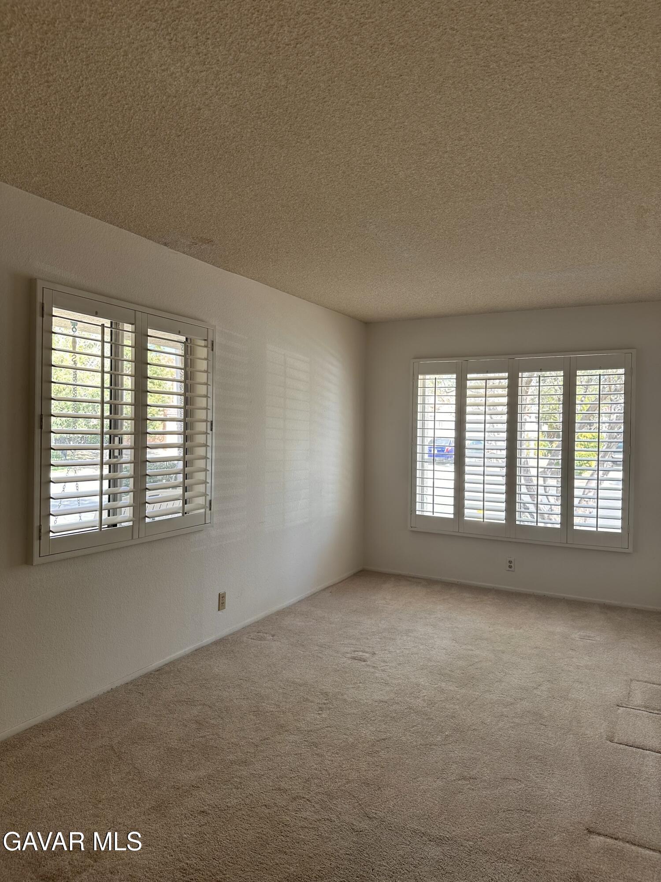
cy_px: 441
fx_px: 611
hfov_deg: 56.8
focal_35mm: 24
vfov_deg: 71.6
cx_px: 330
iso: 100
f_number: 1.78
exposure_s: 1/166
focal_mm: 6.86
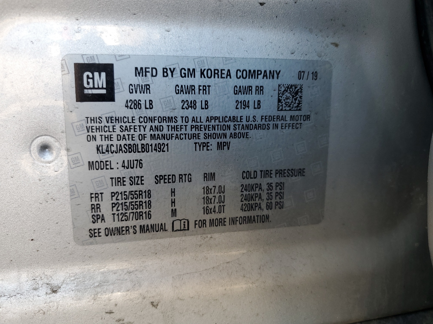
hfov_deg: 67.3
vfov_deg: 53.1
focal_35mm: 26
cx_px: 216
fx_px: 325
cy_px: 162
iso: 50
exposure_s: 1/175
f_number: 1.5
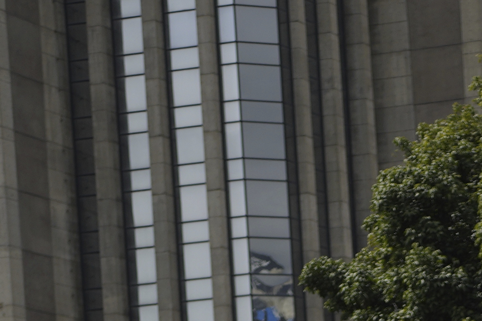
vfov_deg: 5.8
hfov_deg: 9.0
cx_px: 851
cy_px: 972
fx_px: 2945
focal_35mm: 220
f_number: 1.4
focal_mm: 35
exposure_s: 1/6400
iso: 80
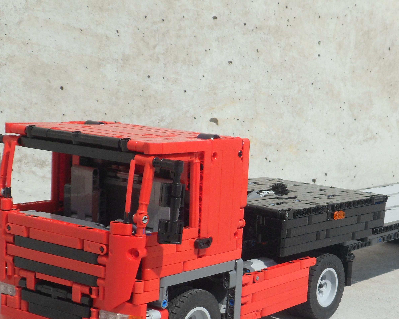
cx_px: 286
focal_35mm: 74
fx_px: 874
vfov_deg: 20.6
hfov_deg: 25.5
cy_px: 219
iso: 80
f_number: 11.3
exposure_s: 1/125
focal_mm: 6.5
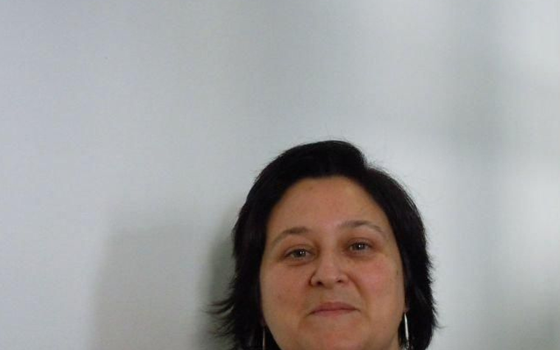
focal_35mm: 51
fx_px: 778
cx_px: 334
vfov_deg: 25.1
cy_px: 254
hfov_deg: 39.4
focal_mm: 5.4
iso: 400
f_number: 3.5
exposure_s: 1/40
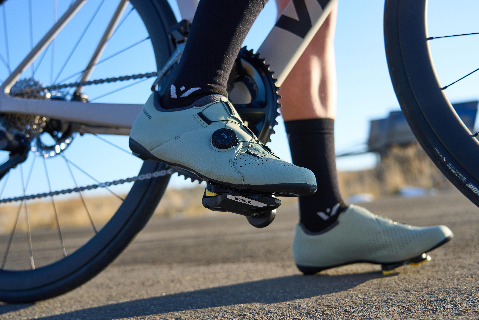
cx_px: 240
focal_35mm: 38
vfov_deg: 35.1
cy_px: 160
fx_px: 506
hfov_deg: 50.7
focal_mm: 38
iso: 200
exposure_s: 1/1250
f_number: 4
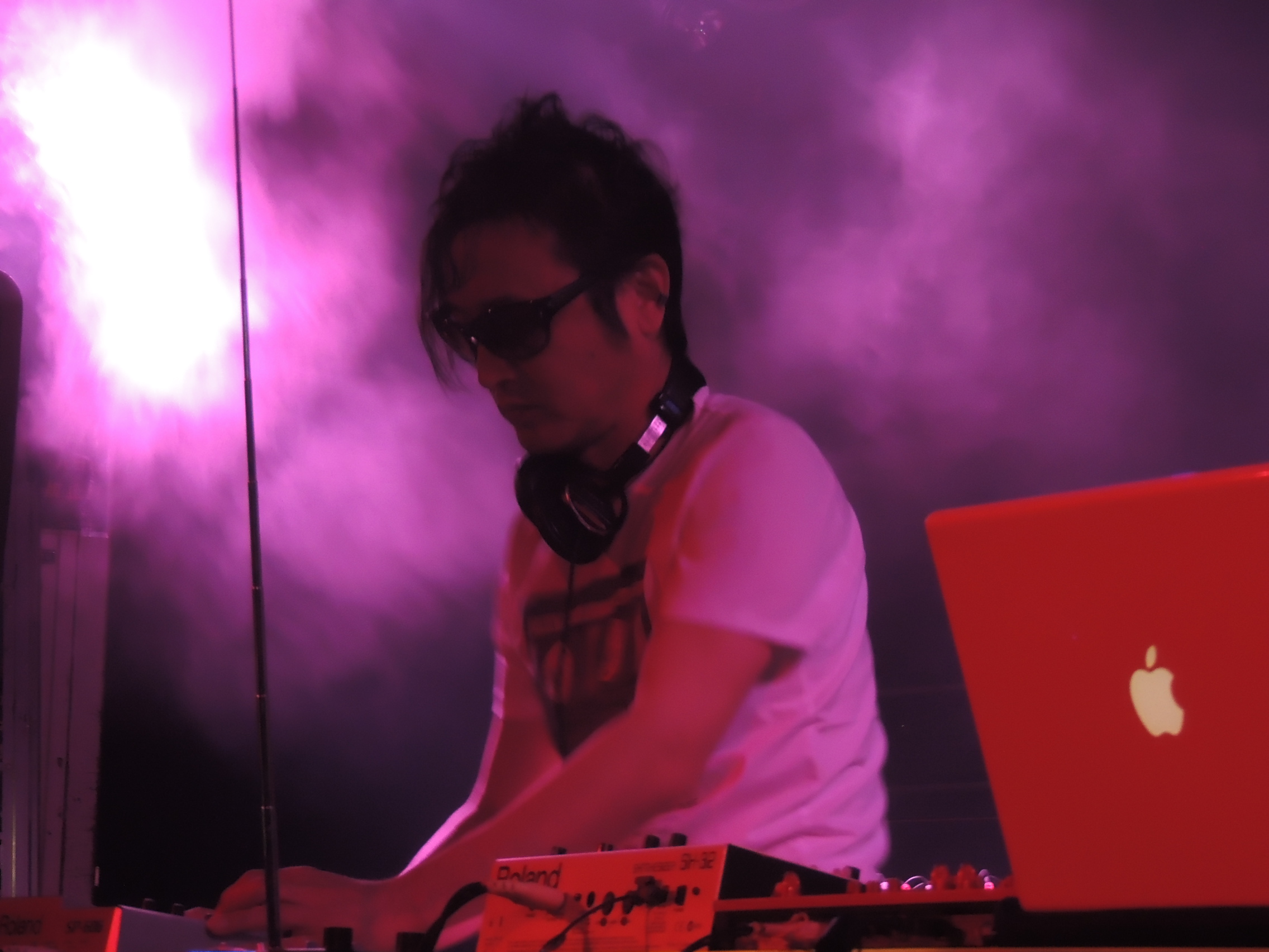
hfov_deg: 16.4
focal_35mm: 120
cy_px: 476
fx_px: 4399
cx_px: 634
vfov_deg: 12.3
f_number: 4.2
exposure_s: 1/15
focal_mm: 21.4
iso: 800
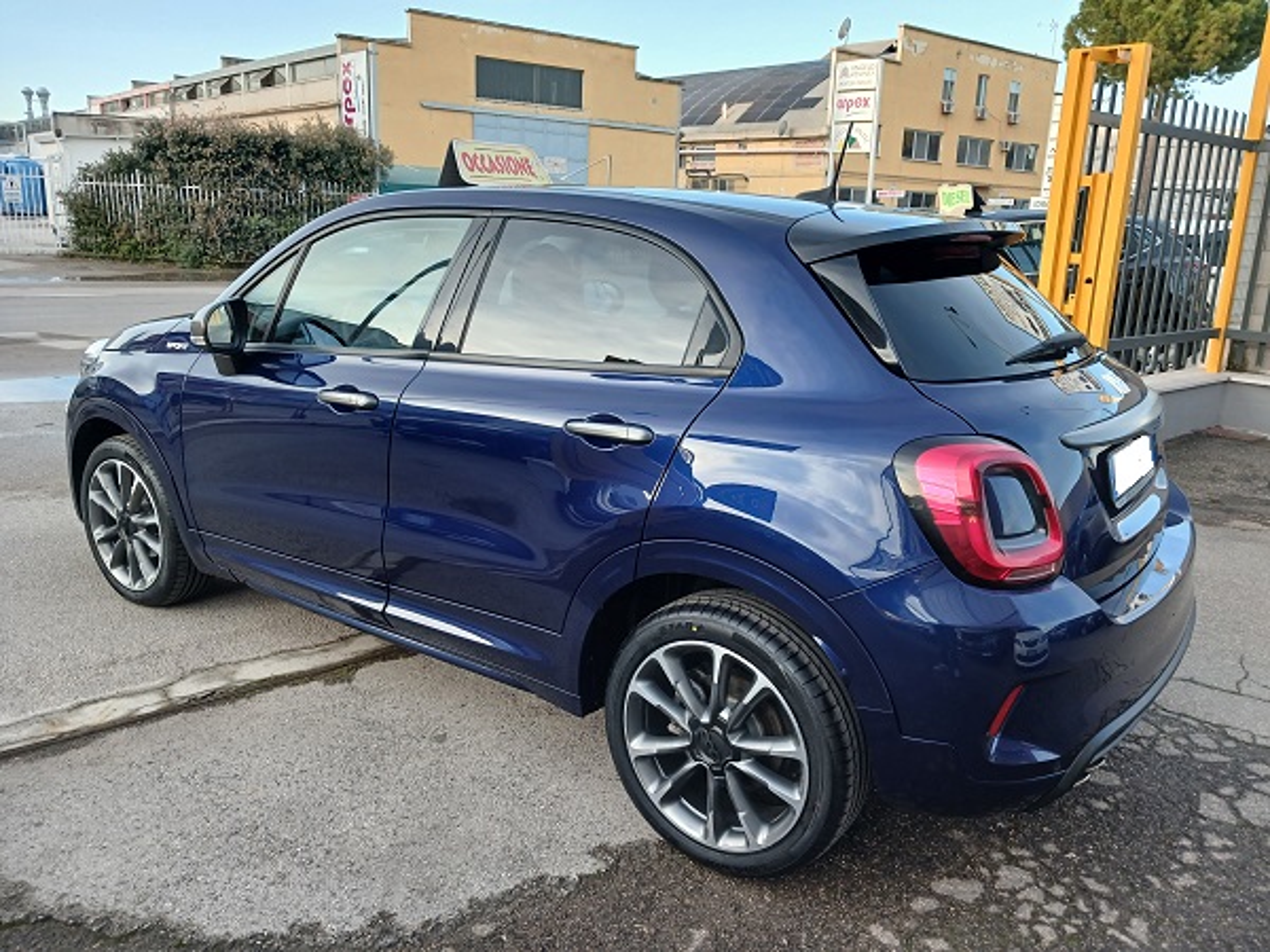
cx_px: 635
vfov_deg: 51.4
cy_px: 476
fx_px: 991
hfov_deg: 65.3
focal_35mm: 27
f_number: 1.8
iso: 40
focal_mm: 3.98
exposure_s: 1/50
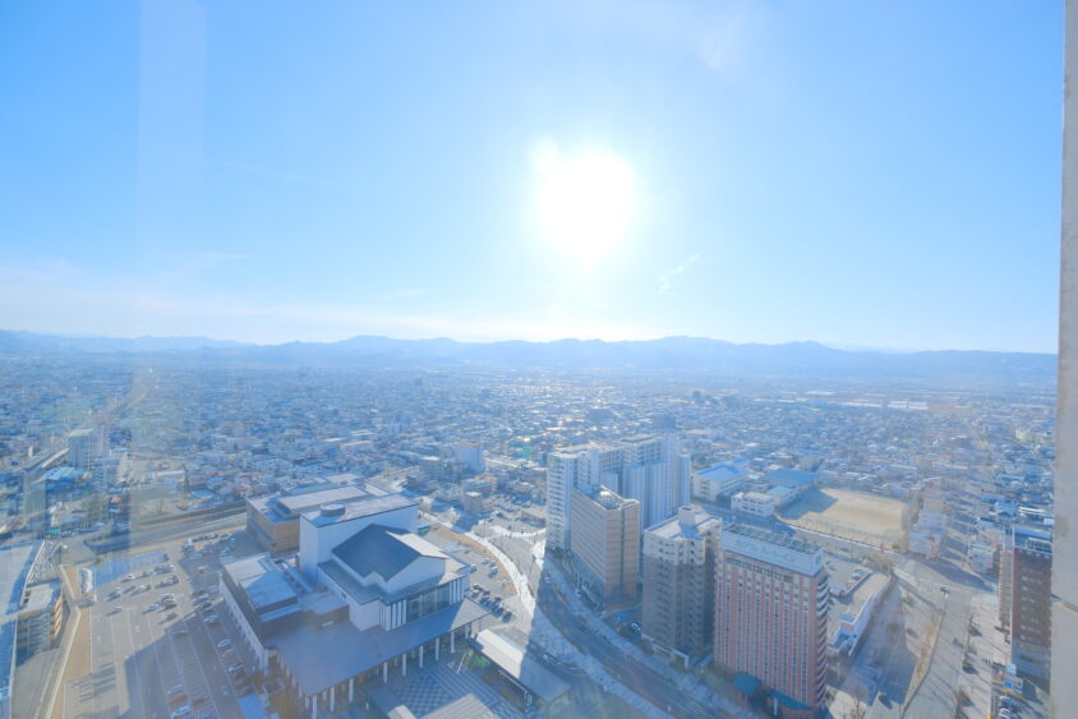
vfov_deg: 77.3
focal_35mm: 15
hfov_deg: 100.4
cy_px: 360
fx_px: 449
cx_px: 539
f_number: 4
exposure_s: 1/1400
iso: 640
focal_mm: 10
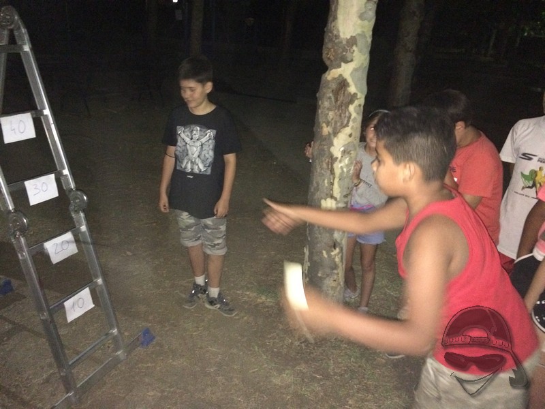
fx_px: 457
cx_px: 272
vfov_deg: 48.2
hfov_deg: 61.7
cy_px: 204
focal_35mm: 29
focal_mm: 4.15
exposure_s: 1/17
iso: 1000
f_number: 2.2
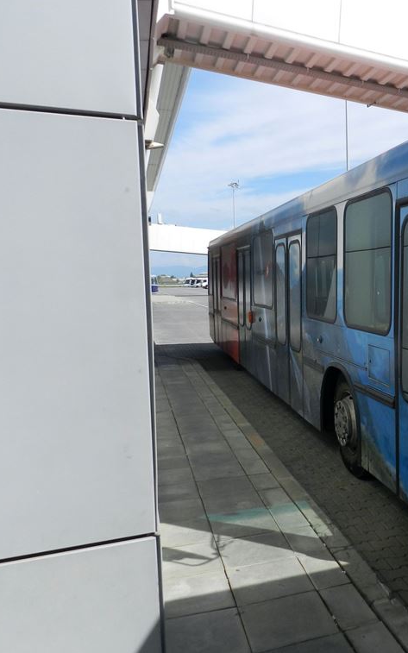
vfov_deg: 58.1
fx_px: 587
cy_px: 330
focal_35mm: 33
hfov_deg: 35.0
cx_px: 403
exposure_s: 1/1000
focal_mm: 4
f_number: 4
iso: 160
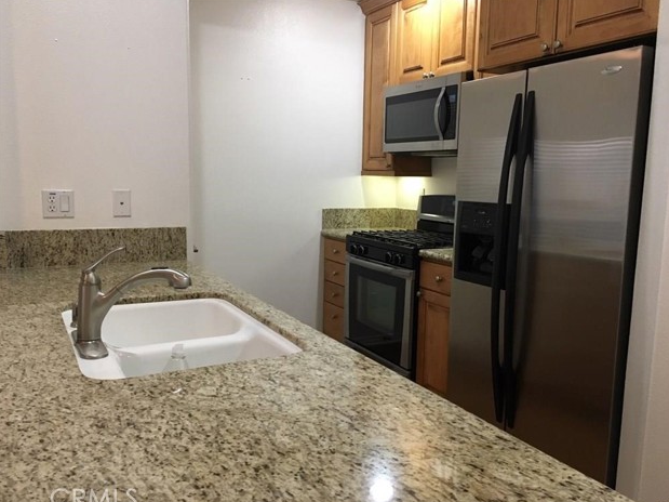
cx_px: 344
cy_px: 254
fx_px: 580
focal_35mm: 30
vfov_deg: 46.8
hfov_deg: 60.0
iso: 160
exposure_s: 1/30
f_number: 2.2
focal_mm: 4.15
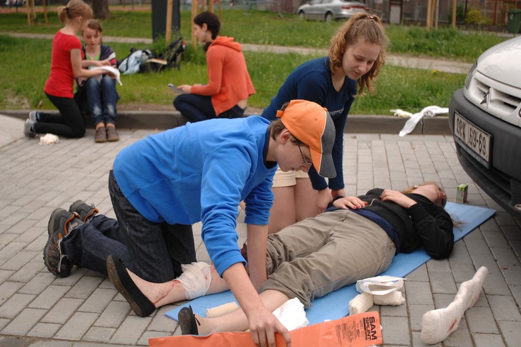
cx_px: 262
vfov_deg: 31.1
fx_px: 622
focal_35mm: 43
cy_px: 172
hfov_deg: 45.5
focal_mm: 28
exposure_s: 1/1250
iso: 200
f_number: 2.8
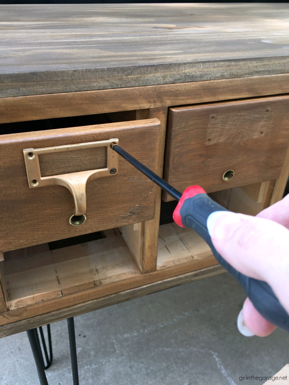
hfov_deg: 48.2
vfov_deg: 61.7
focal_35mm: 29
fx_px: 323
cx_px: 144
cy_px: 192
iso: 32
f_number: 2.2
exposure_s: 1/60
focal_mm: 4.15
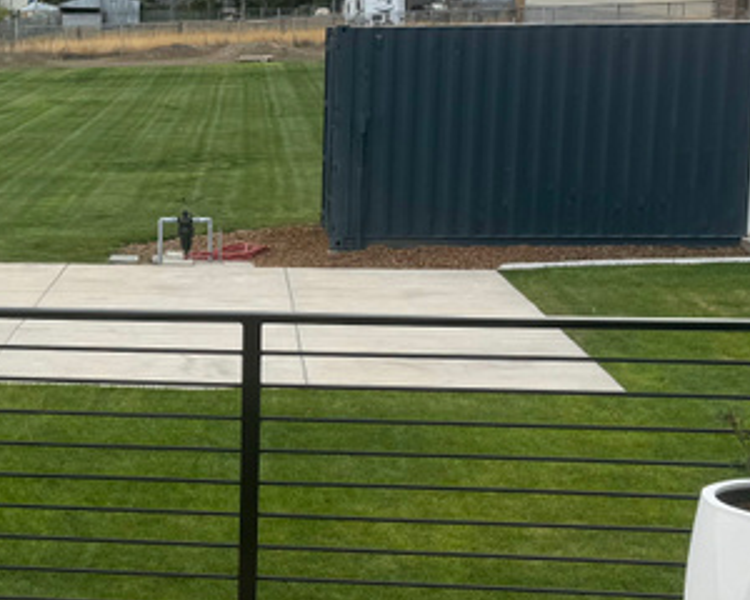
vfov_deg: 19.2
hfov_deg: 23.2
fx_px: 1776
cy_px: 348
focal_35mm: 80
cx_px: 68
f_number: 1.78
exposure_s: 1/3279
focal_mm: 6.76
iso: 80
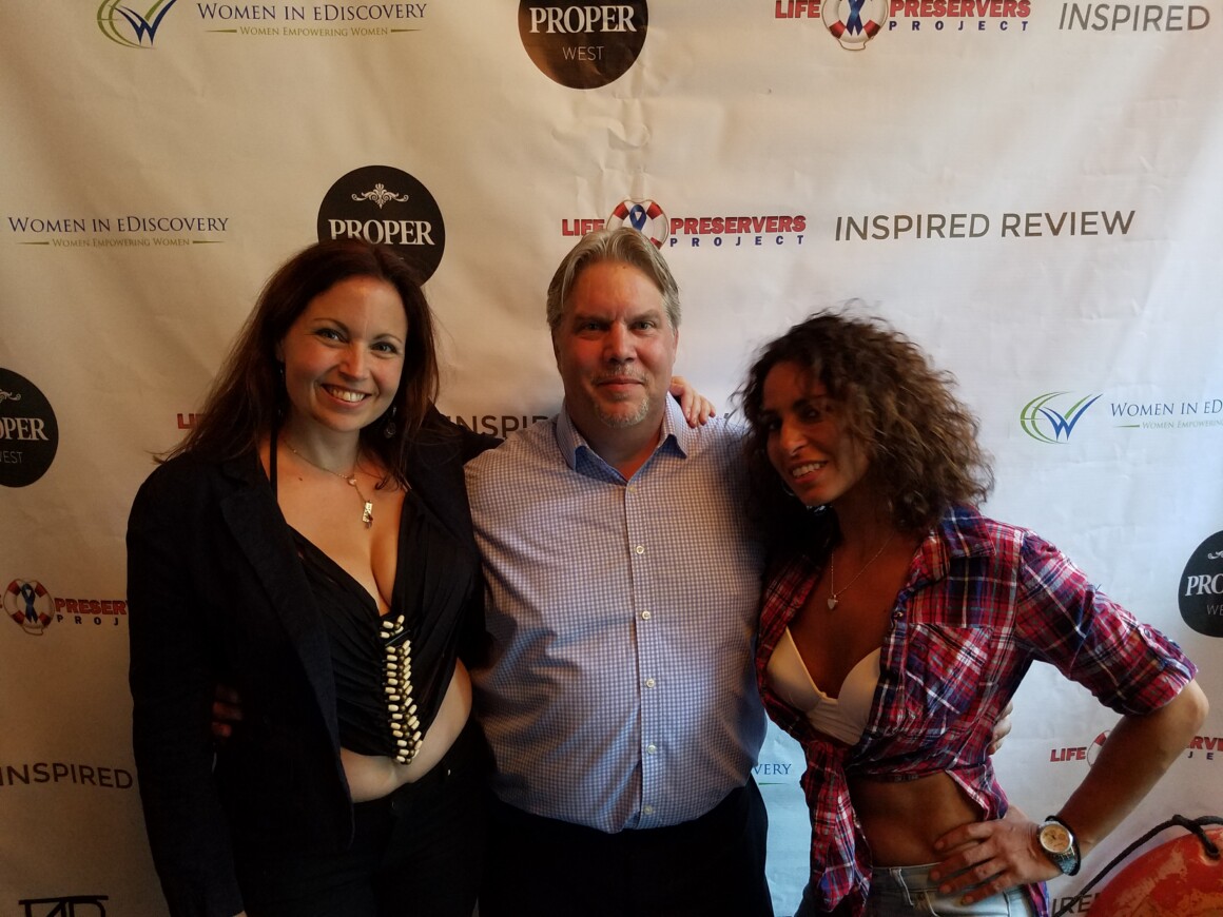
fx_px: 919
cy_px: 458
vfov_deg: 53.1
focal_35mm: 26
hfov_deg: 67.3
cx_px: 612
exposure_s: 1/10
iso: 250
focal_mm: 4.2
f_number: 1.7
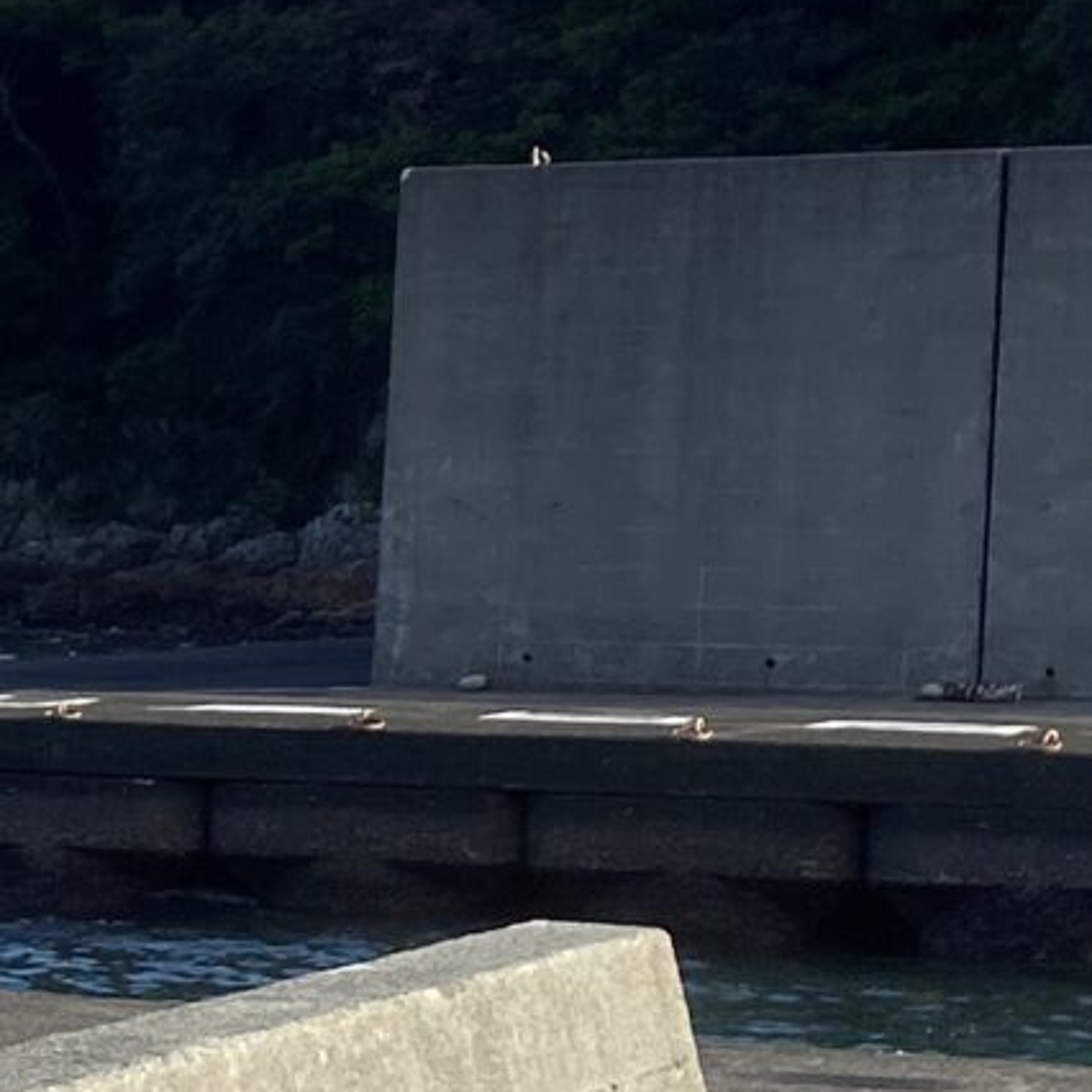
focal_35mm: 138
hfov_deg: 10.8
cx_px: -1538
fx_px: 4925
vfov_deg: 12.6
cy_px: 992
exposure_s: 1/1629
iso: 32
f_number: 1.8
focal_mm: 4.25
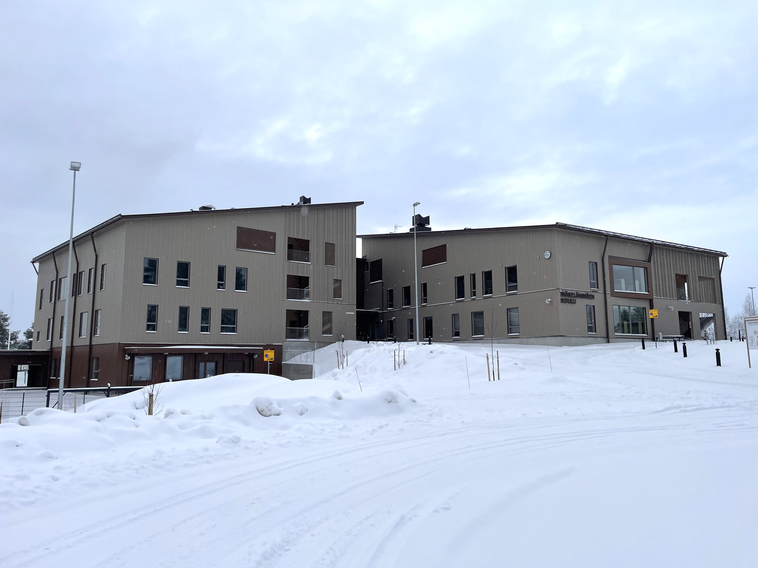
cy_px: 284
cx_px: 379
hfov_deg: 67.3
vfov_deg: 53.1
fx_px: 569
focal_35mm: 26
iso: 32
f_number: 1.6
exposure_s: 1/1887
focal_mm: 4.2
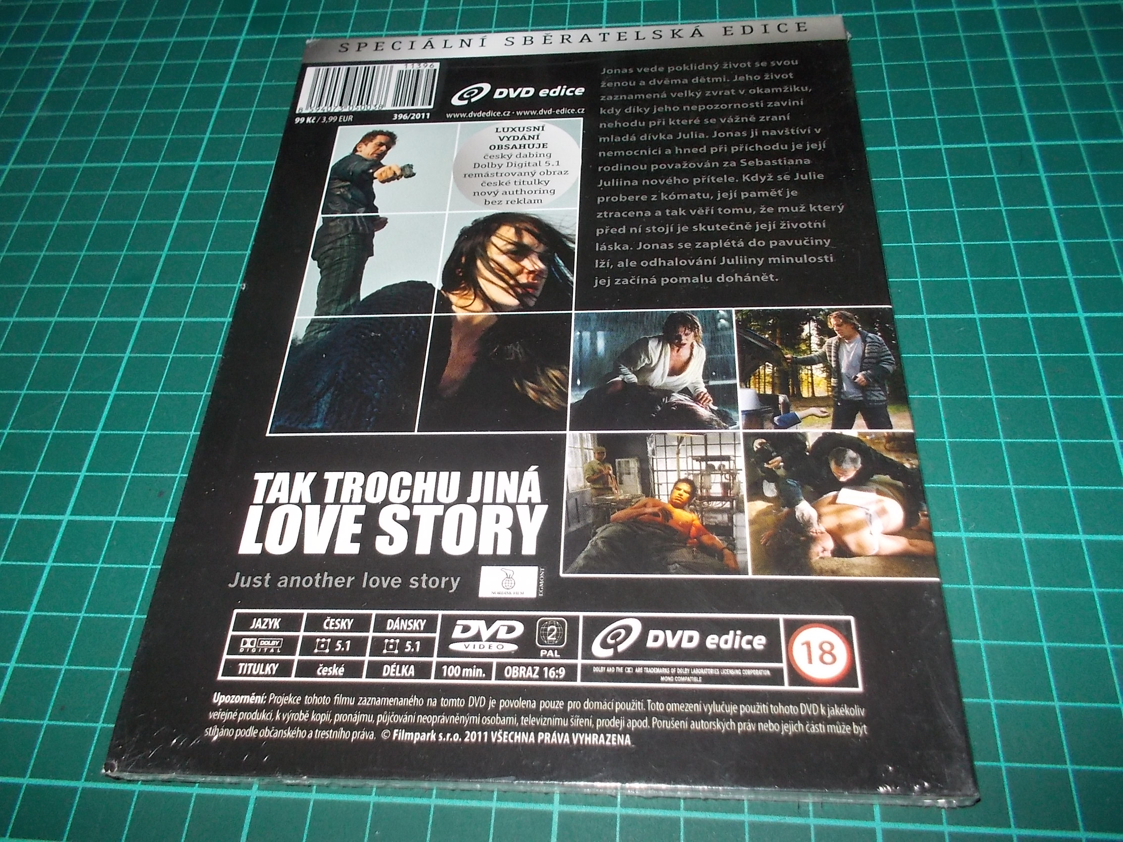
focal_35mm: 29
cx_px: 562
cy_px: 421
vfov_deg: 48.2
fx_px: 941
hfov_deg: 61.7
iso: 200
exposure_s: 1/30
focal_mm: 4.1
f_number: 3.3
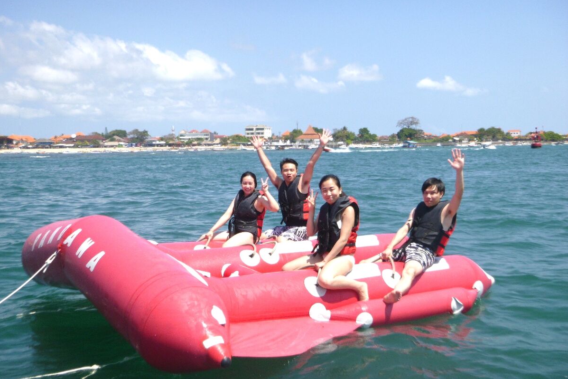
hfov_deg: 40.3
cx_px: 284
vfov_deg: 27.5
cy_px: 188
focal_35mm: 49
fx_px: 773
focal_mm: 8.4
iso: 100
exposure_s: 1/500
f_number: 4.8
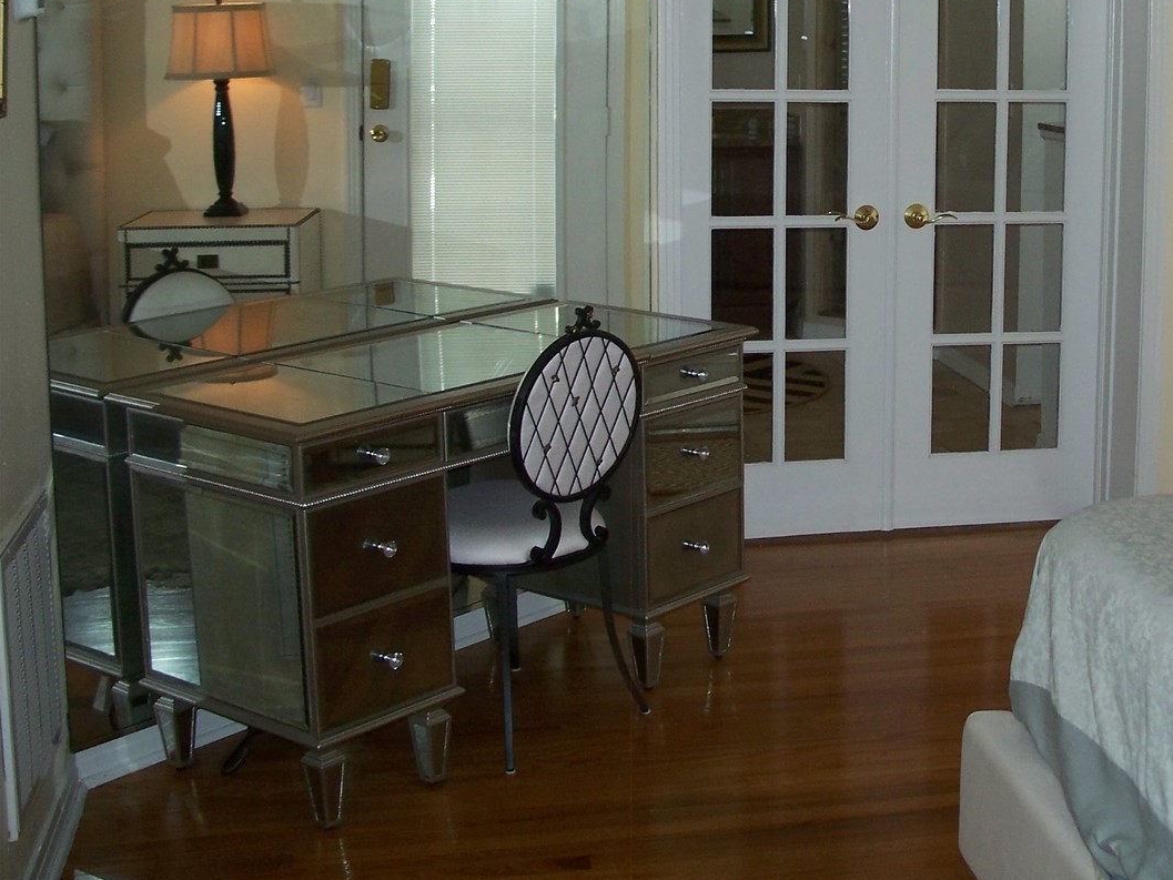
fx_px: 1898
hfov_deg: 33.6
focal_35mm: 56
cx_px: 886
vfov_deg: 25.9
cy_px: 280
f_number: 2.8
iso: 200
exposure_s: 1/60
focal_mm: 7.8
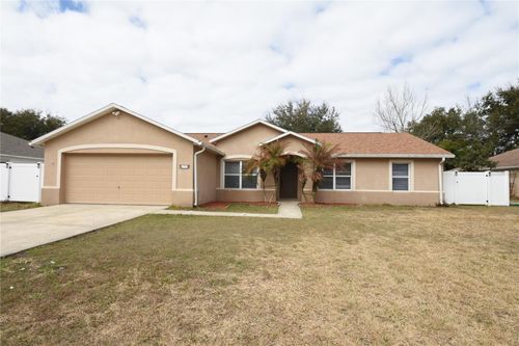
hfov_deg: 92.5
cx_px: 260
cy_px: 173
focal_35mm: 17
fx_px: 249
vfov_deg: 69.6
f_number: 7.1
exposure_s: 1/200
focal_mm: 11.5
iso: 100
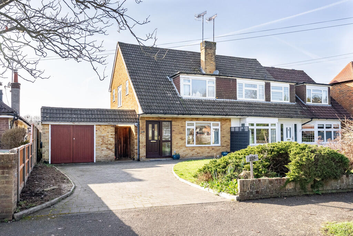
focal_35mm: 29
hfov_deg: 63.6
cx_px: 176
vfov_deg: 45.0
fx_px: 285
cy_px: 118
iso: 2000
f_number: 8
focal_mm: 29
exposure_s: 1/1600
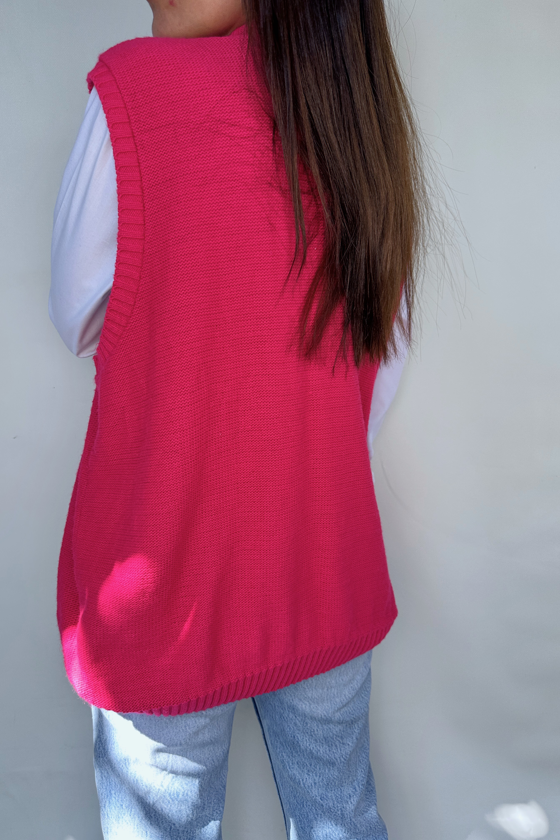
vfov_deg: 71.5
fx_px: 583
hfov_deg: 51.3
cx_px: 265
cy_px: 420
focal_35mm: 25
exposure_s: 1/242
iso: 64
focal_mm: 6.86
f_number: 1.78
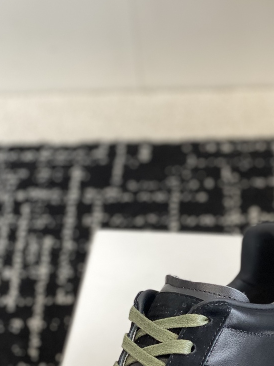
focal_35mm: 103
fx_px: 1087
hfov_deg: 14.2
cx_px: 241
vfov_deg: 18.9
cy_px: 300
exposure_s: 1/122
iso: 50
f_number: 2
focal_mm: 6
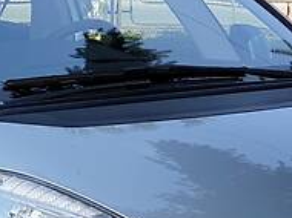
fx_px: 1845
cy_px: 206
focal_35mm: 219
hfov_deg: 9.0
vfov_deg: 6.8
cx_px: -3
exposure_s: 1/232
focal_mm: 6
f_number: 2.4
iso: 25
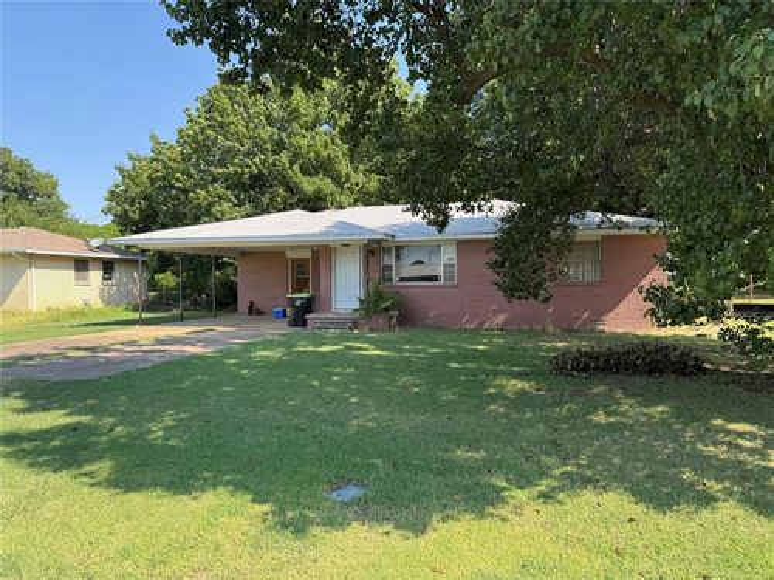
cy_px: 290
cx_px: 387
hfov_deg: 71.6
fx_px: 537
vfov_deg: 56.8
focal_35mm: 24
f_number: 1.78
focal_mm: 6.76
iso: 80
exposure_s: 1/995
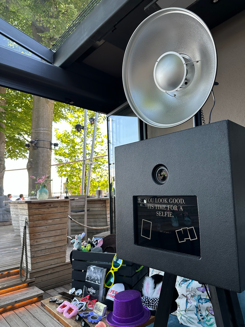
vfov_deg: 71.6
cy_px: 164
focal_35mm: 24
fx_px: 226
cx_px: 122
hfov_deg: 56.8
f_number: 1.78
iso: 64
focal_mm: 6.86
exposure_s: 1/192
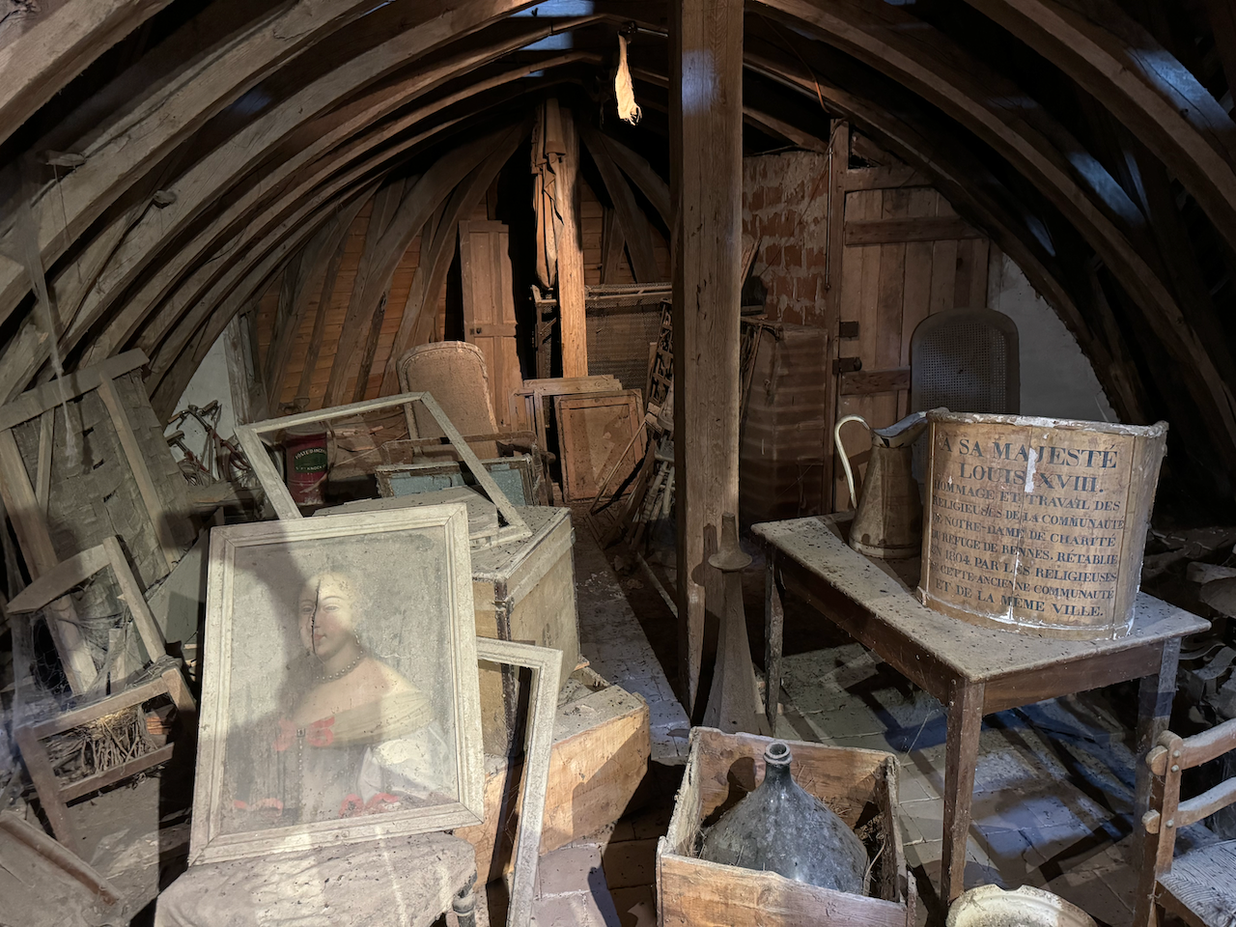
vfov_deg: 56.8
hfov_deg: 71.6
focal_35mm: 24
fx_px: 857
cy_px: 464
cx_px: 618
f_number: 1.78
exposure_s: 1/33
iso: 800
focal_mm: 6.76
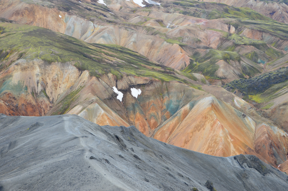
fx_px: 599
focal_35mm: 75
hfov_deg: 27.0
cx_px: 144
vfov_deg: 18.1
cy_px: 96
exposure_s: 1/60
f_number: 8
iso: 560
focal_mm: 50
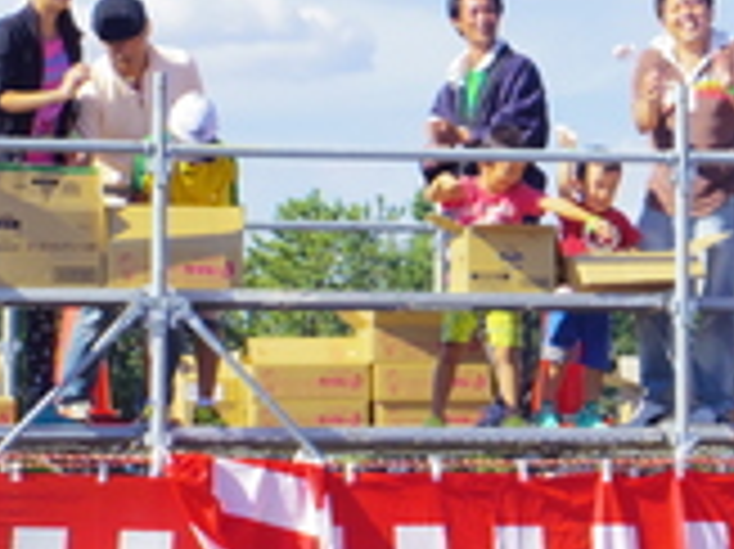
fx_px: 4322
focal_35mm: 204
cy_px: 207
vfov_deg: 7.3
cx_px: 793
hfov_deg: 9.6
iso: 250
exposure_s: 1/640
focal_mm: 14.9
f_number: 5
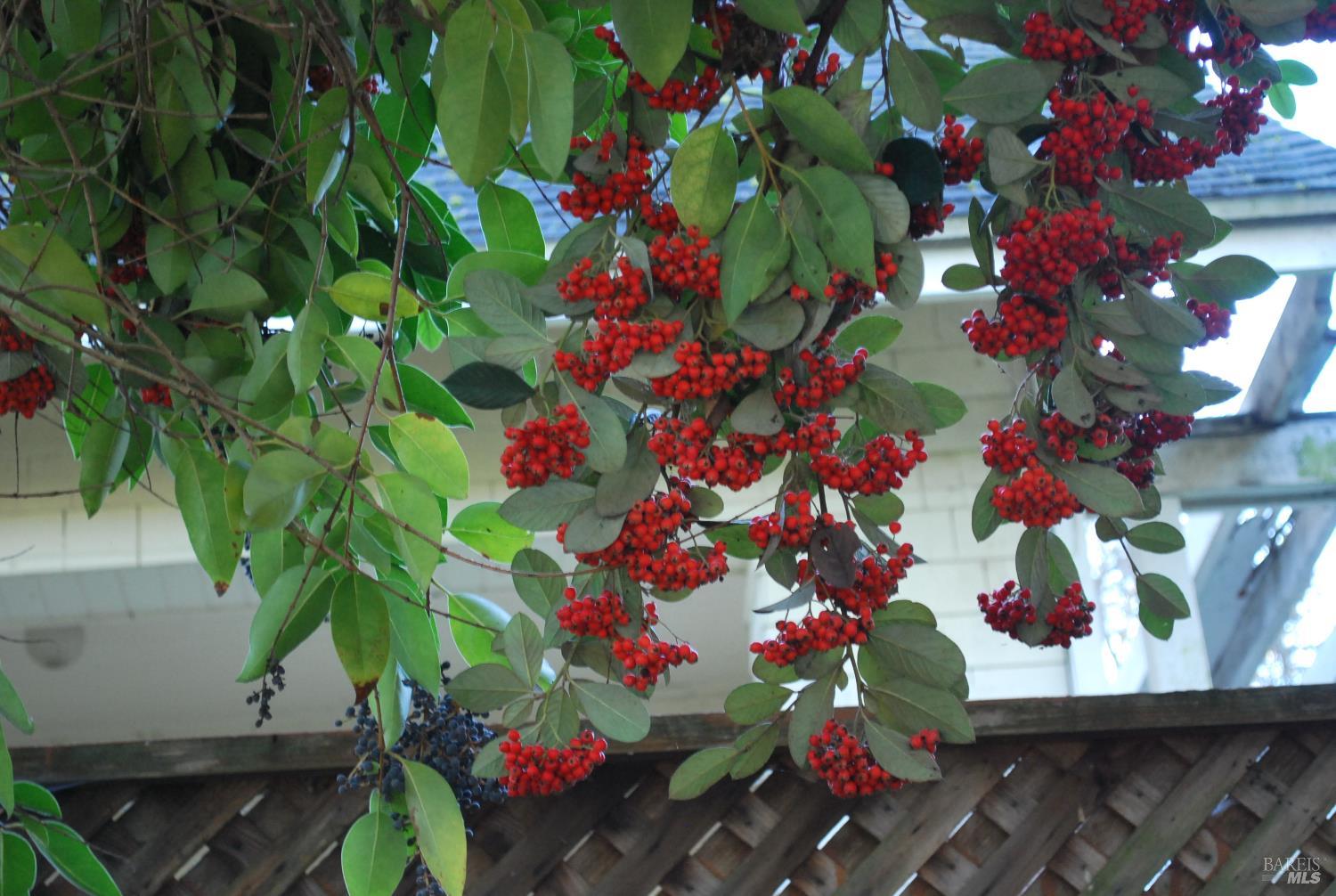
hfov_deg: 24.6
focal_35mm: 82
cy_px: 448
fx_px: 3067
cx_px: 668
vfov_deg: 16.6
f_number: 5.6
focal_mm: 55
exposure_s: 1/30
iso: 800
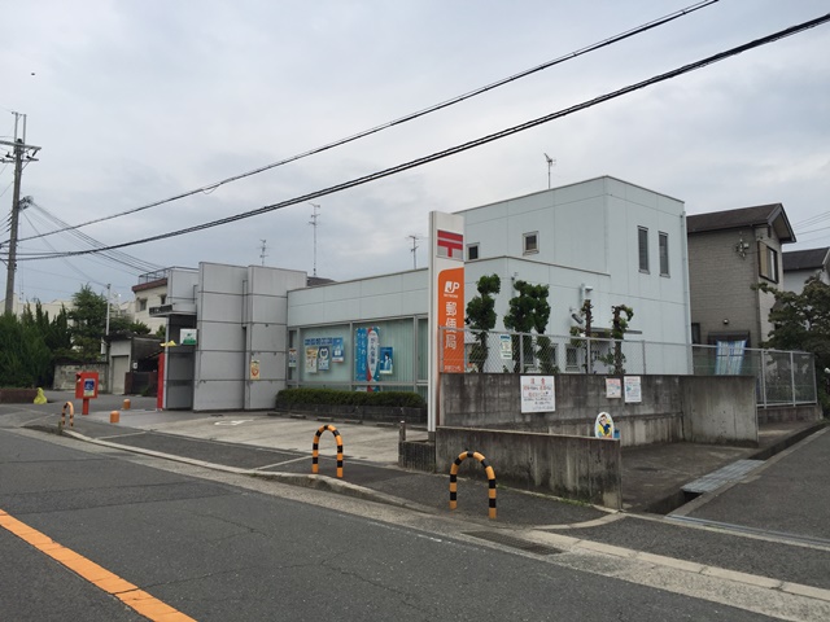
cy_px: 311
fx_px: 695
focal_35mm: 29
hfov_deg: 61.7
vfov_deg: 48.2
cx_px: 415
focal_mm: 4.15
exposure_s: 1/286
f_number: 2.2
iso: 32
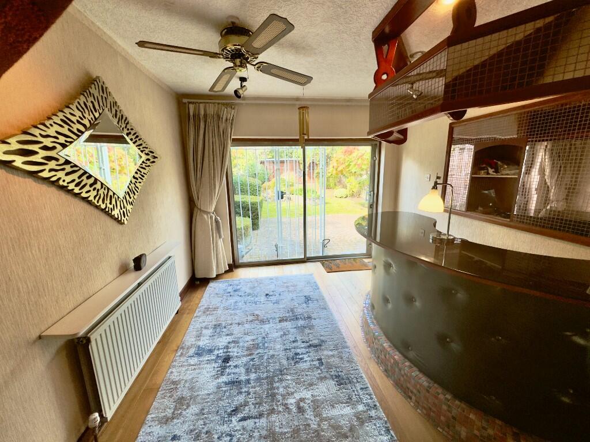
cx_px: 295
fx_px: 239
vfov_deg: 85.7
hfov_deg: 102.1
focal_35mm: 14
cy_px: 221
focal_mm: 2.22
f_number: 2.2
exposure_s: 1/100
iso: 64
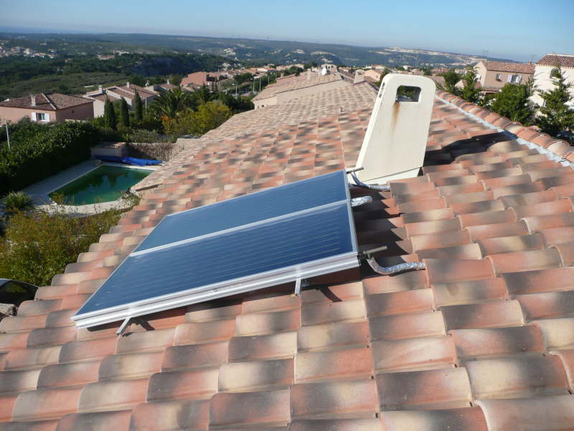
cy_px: 216
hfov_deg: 63.4
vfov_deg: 49.7
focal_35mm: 28
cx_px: 287
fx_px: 464
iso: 100
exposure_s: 1/1000
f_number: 3.3
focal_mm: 4.6
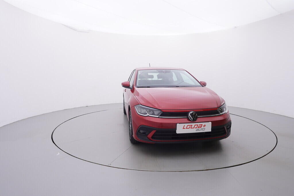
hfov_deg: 77.3
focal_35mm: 22
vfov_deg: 56.2
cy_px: 98
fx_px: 184
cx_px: 147
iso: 200
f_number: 5
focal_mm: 15
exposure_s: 1/80
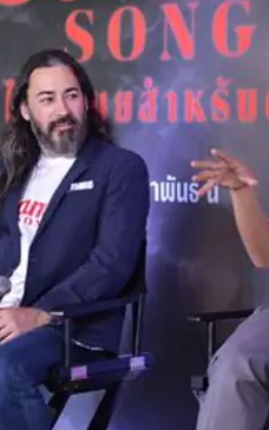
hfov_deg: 7.6
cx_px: 330
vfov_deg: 12.3
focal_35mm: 170
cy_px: 153
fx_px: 1995
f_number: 3.5
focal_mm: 78
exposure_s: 1/500
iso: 1600
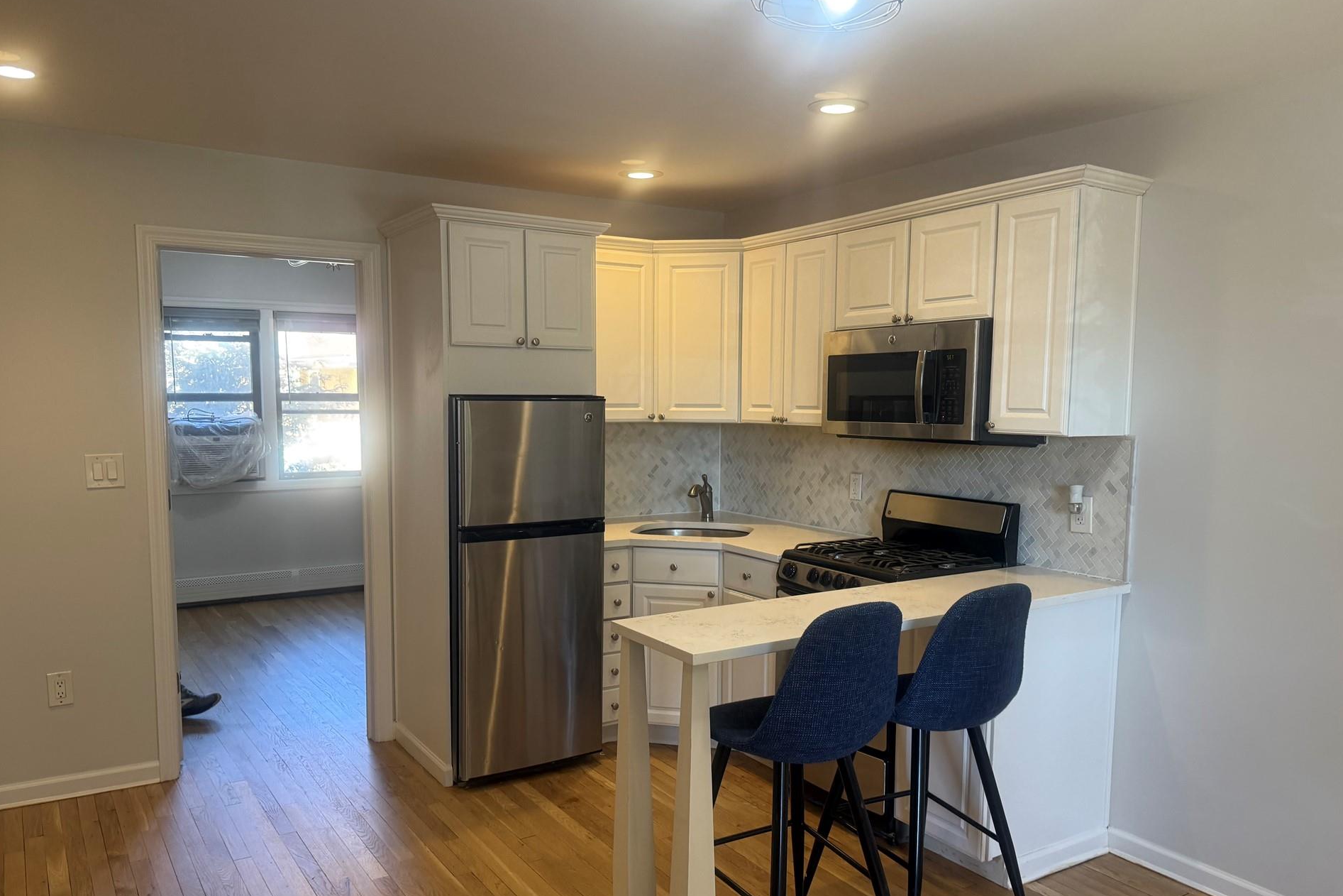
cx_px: 665
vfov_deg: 47.8
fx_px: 1007
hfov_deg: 67.4
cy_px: 502
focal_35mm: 27
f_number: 1.78
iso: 200
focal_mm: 6.76
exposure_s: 1/120
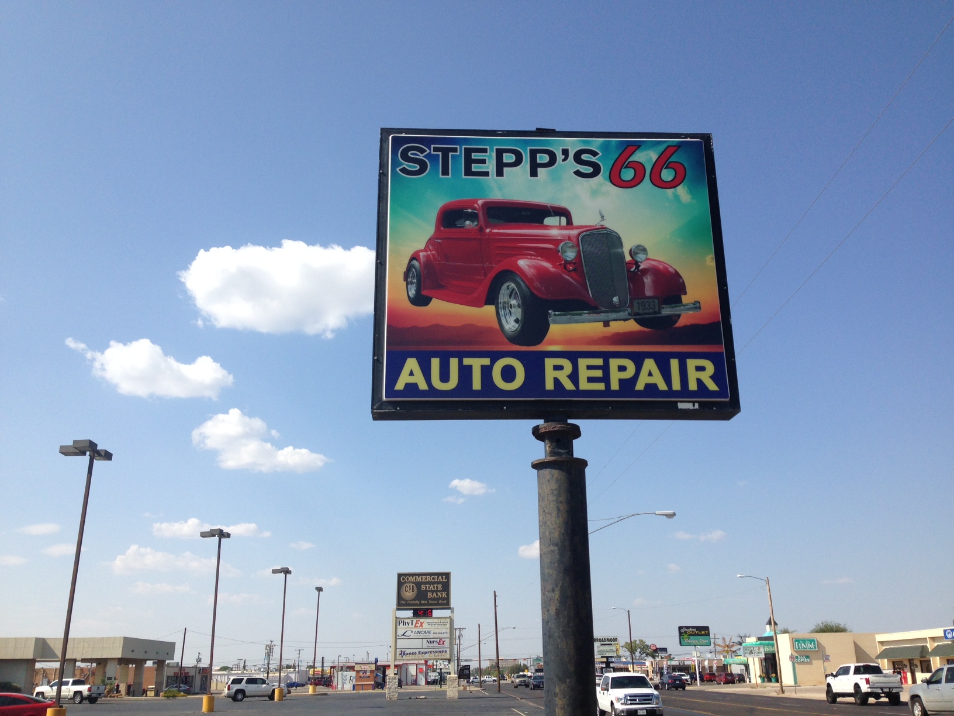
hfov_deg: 55.4
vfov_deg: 42.9
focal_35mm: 33
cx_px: 477
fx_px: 909
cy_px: 358
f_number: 2.4
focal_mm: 4.12
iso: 50
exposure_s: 1/1869
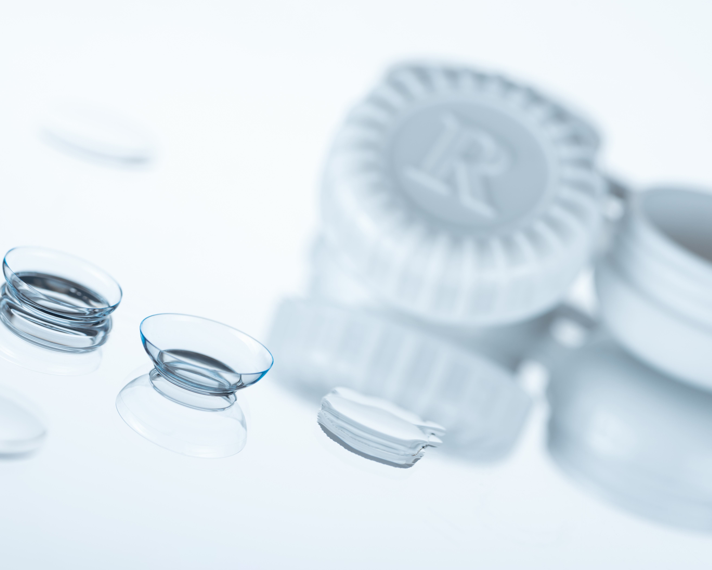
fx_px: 2908
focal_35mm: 138
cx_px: 355
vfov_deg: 11.2
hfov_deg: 14.0
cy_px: 238
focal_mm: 105
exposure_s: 1/160
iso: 80
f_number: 11
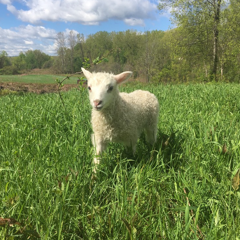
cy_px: 120
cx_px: 124
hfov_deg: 46.0
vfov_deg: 46.0
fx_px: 282
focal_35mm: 36
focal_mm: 4.15
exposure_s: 1/1508
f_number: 2.2
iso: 25
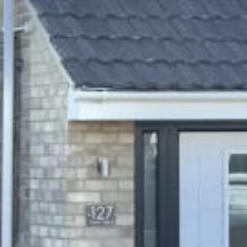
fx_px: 2599
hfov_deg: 5.4
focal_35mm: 322
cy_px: -33
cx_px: 306
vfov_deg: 5.4
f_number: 1.78
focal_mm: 6.76
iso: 64
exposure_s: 1/3096
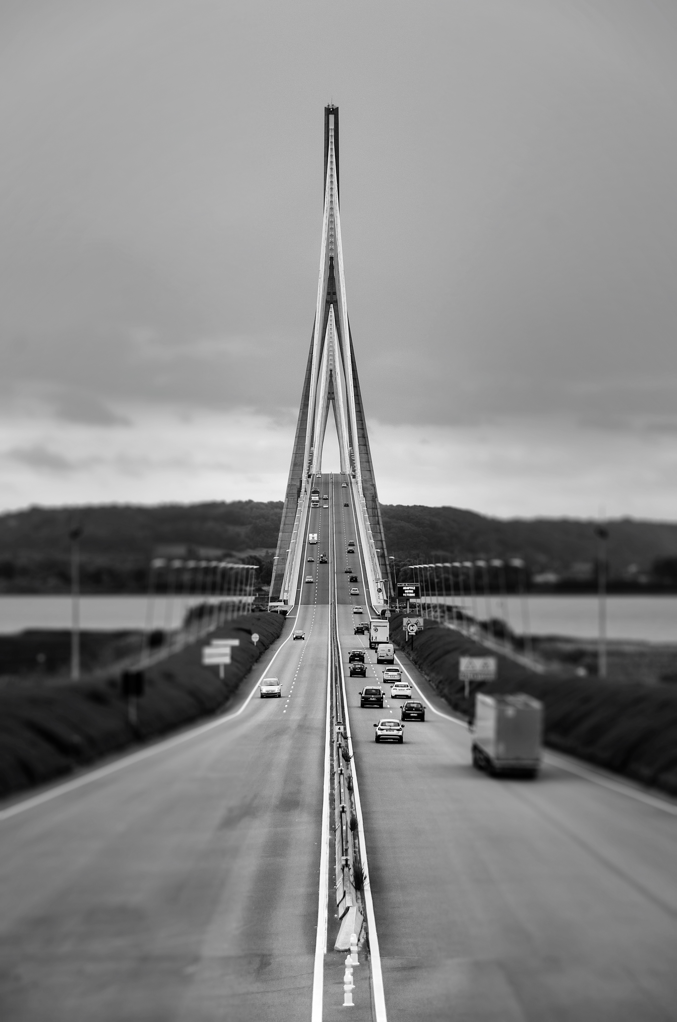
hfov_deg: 10.7
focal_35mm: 128
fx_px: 3613
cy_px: 511
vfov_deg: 16.1
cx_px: 338
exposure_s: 1/400
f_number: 6.3
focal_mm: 85
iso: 100
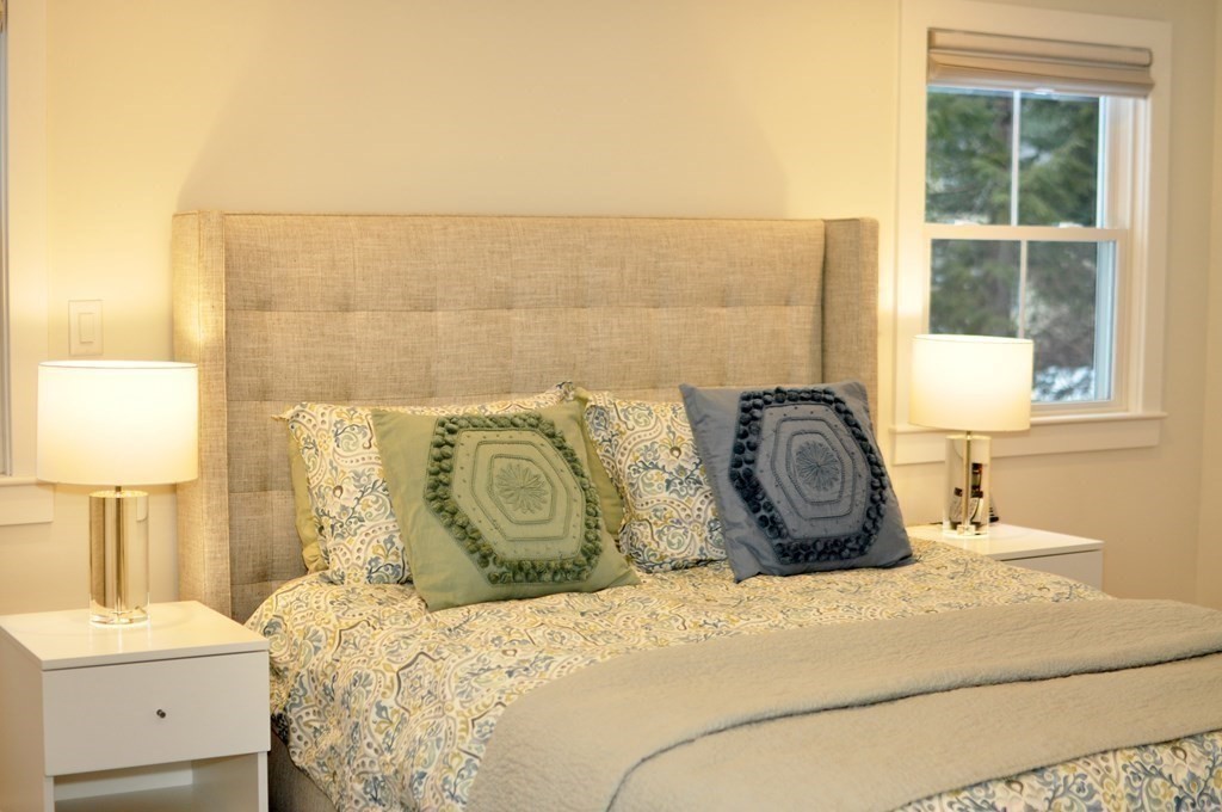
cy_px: 406
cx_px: 611
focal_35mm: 52
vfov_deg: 25.7
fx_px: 1780
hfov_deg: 37.9
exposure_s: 1/125
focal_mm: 35
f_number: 2.5
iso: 400
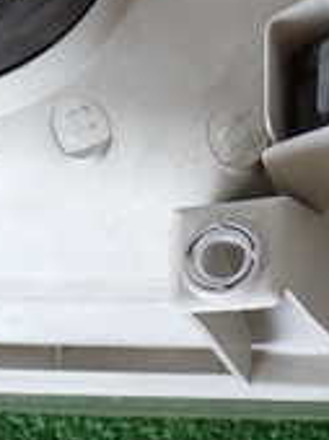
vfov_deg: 17.3
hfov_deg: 13.1
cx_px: 117
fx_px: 1436
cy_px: 88
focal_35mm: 113
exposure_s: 1/40
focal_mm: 5.79
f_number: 2.4
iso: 200
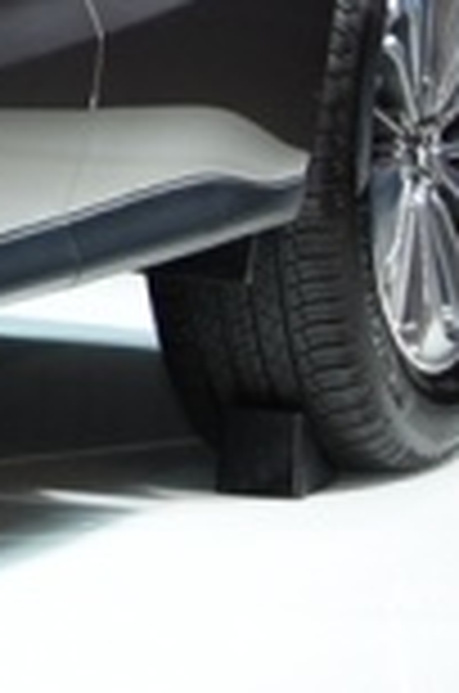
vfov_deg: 7.3
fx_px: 5398
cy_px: -261
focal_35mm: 281
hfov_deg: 4.5
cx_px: -1292
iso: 160
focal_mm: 24
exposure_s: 1/80
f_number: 4.5
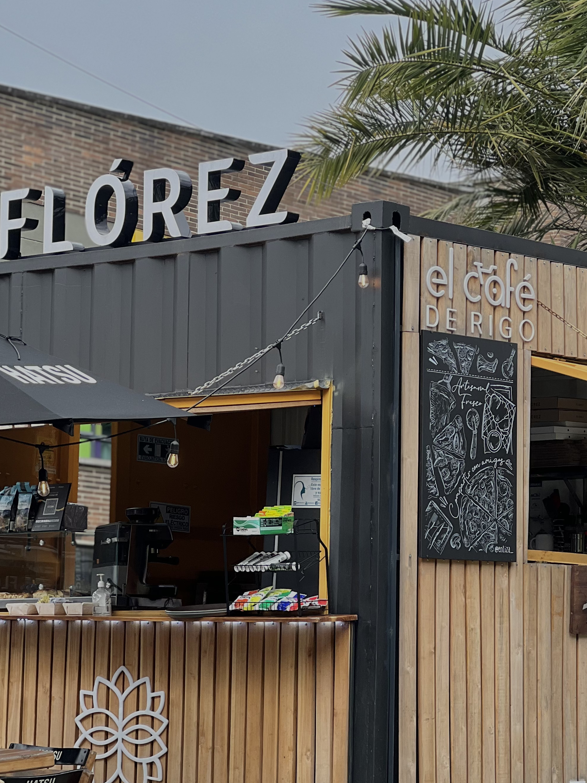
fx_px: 2646
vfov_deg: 16.8
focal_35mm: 117
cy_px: 425
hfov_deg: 12.6
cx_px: 376
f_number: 2.8
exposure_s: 1/256
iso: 25
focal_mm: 9
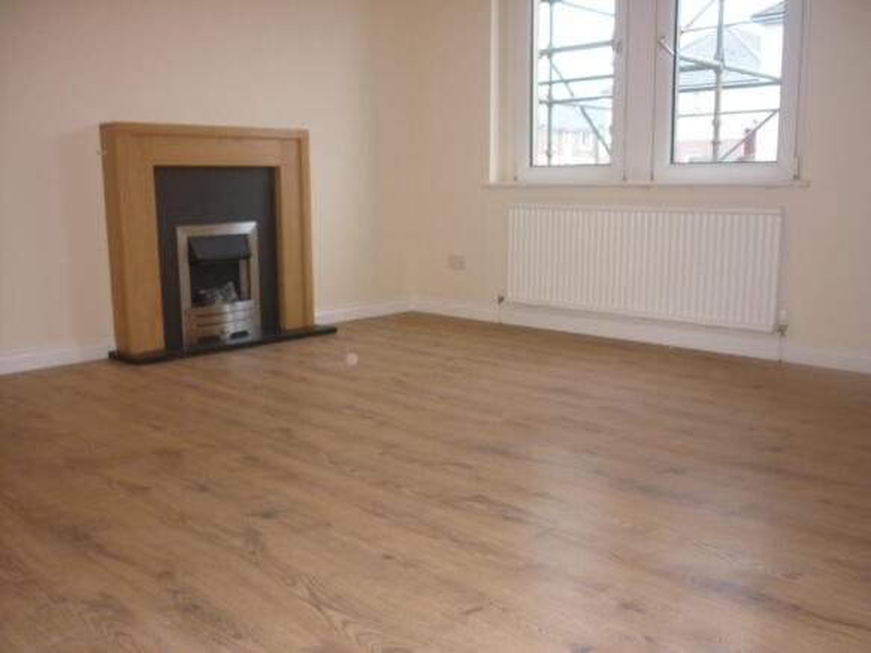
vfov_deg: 42.9
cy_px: 326
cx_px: 436
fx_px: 830
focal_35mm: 33
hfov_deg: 55.4
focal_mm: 5.5
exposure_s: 1/30
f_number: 2.8
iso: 160
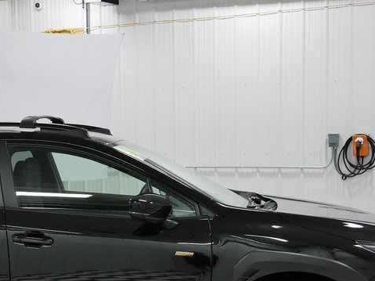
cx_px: 88
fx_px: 834
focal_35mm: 77
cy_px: 220
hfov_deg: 25.0
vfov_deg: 19.0
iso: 500
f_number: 3.9
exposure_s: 1/60
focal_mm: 18
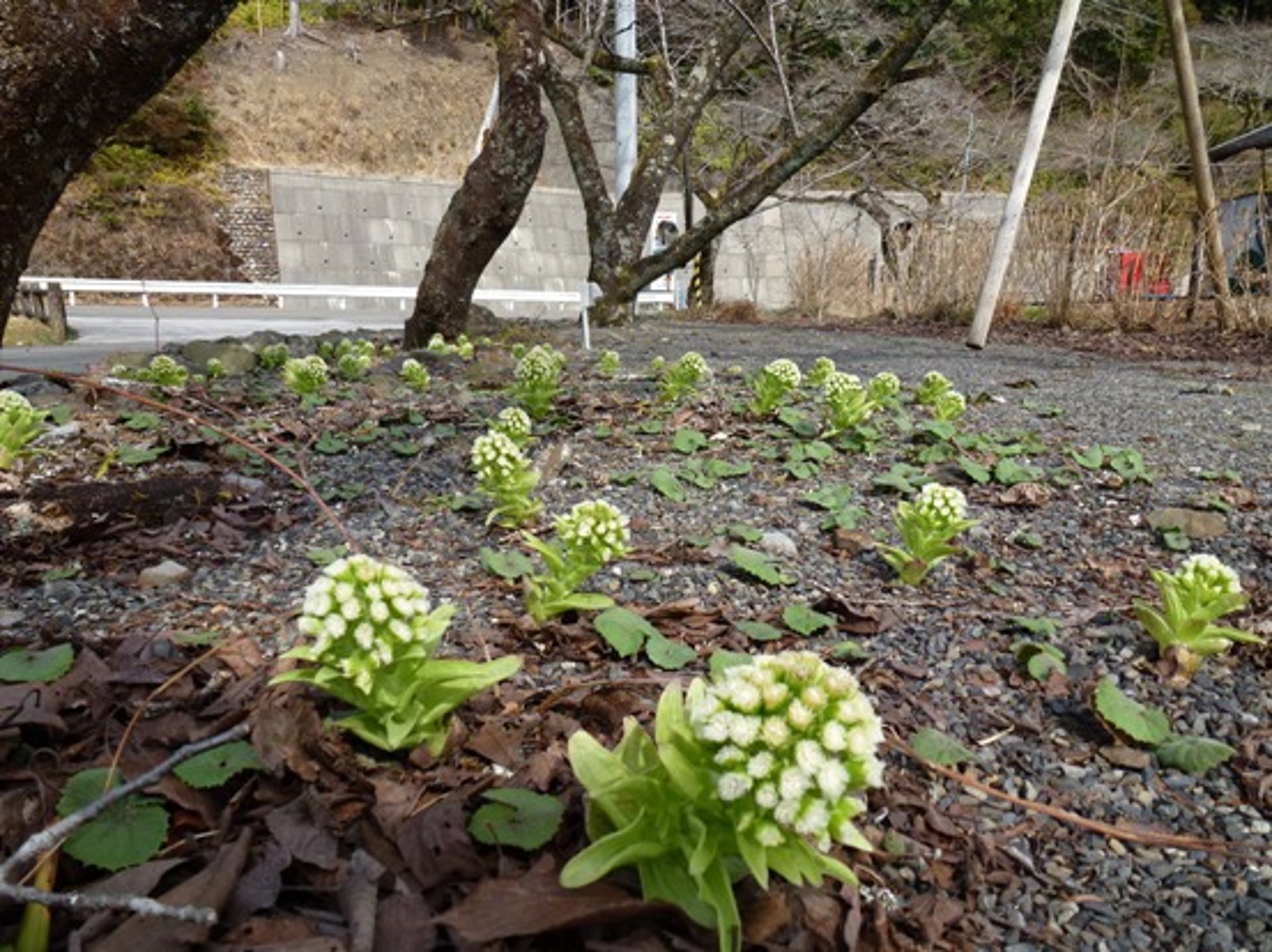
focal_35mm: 24
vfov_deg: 56.8
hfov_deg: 71.6
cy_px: 476
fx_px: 881
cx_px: 636
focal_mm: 4.3
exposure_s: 1/320
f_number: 4
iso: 100
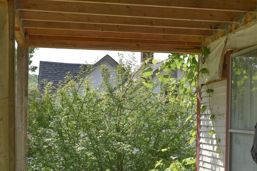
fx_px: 478
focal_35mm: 67
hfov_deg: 30.1
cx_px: 139
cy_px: 105
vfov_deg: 20.3
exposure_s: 1/200
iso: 100
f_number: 8
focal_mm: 34
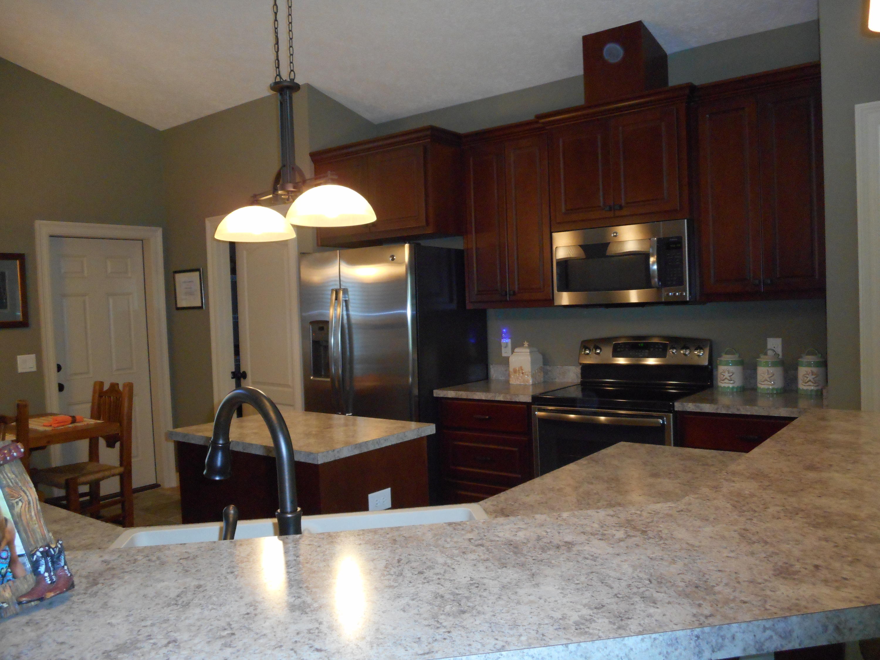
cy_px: 330
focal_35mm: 29
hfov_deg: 61.7
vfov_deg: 48.2
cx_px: 440
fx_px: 737
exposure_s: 1/25
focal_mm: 5.2
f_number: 4
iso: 400
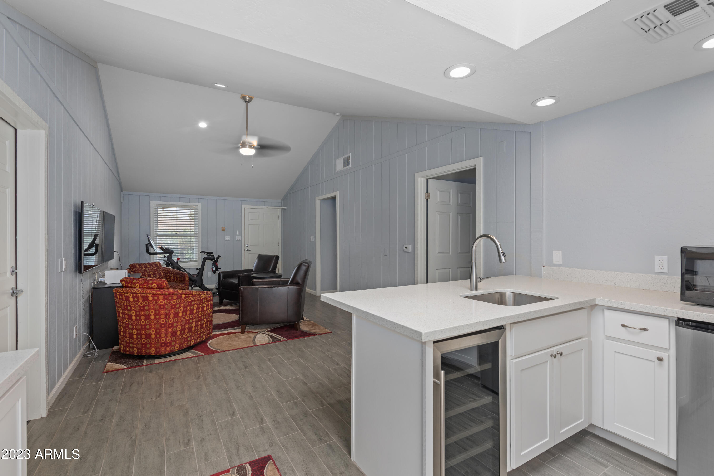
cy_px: 238
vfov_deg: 70.5
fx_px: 337
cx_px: 357
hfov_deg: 93.3
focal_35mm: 17
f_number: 6.3
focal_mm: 17
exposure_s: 1/8
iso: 320
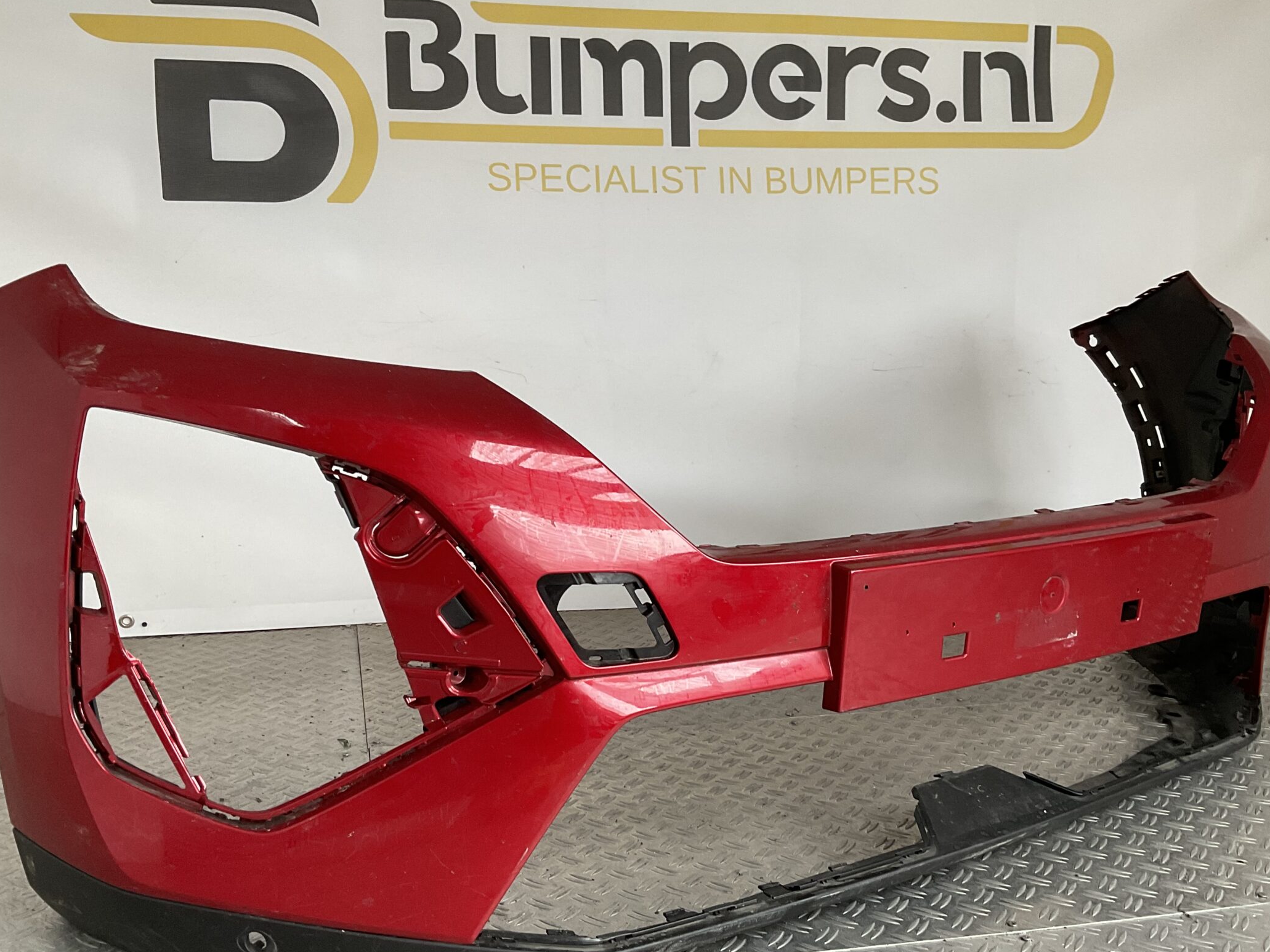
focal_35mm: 36
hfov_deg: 51.3
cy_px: 518
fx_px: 1321
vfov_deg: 39.6
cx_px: 618
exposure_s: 1/60
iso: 50
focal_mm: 3
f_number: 1.8
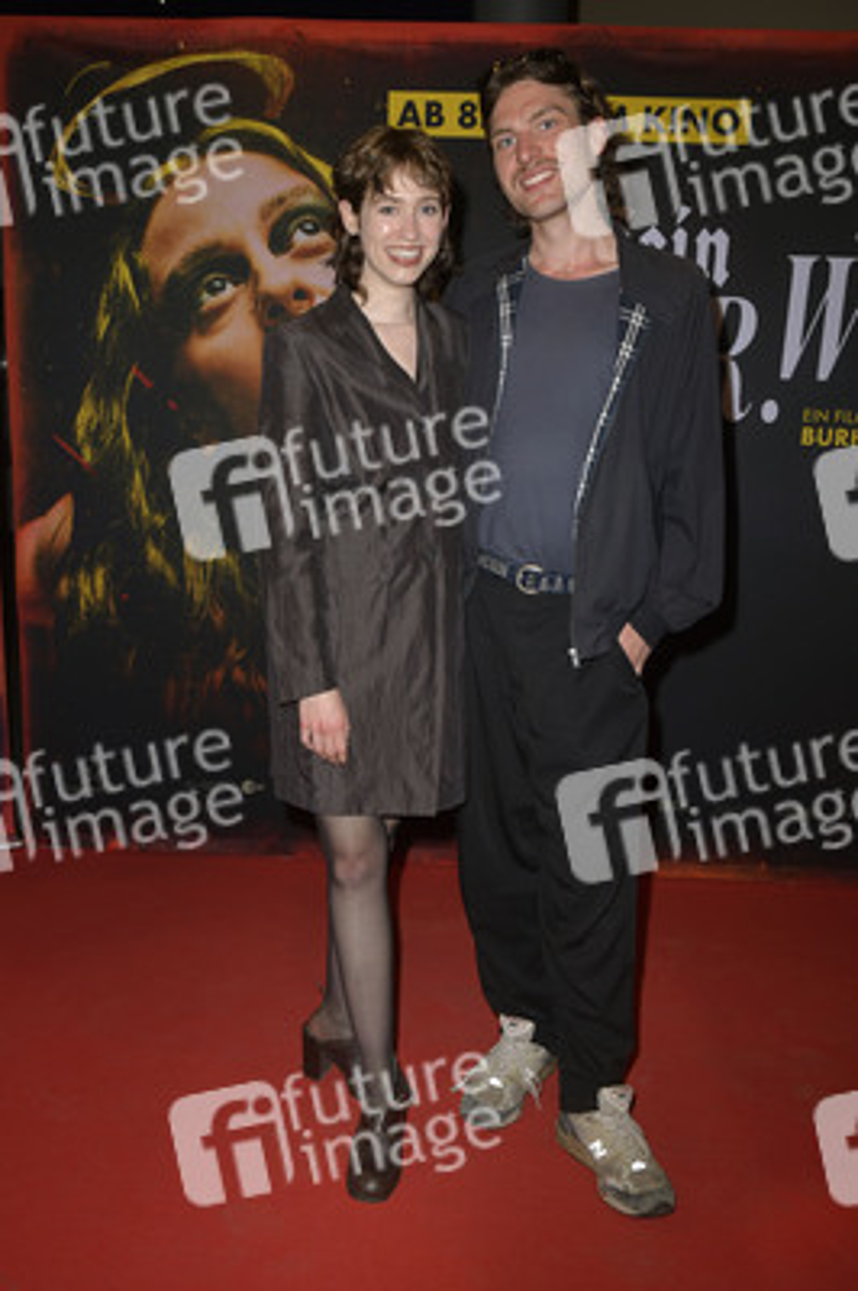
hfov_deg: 41.0
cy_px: 646
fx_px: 1146
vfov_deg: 58.8
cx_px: 429
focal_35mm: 32
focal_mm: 32
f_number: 5.6
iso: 640
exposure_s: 1/160
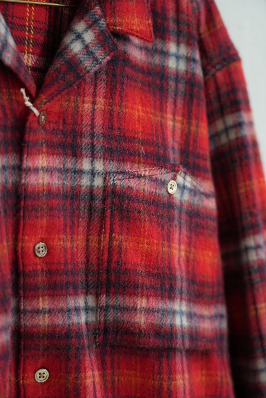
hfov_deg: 22.3
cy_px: 199
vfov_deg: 32.9
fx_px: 676
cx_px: 133
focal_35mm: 61
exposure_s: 1/100
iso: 800
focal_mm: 61
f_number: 4
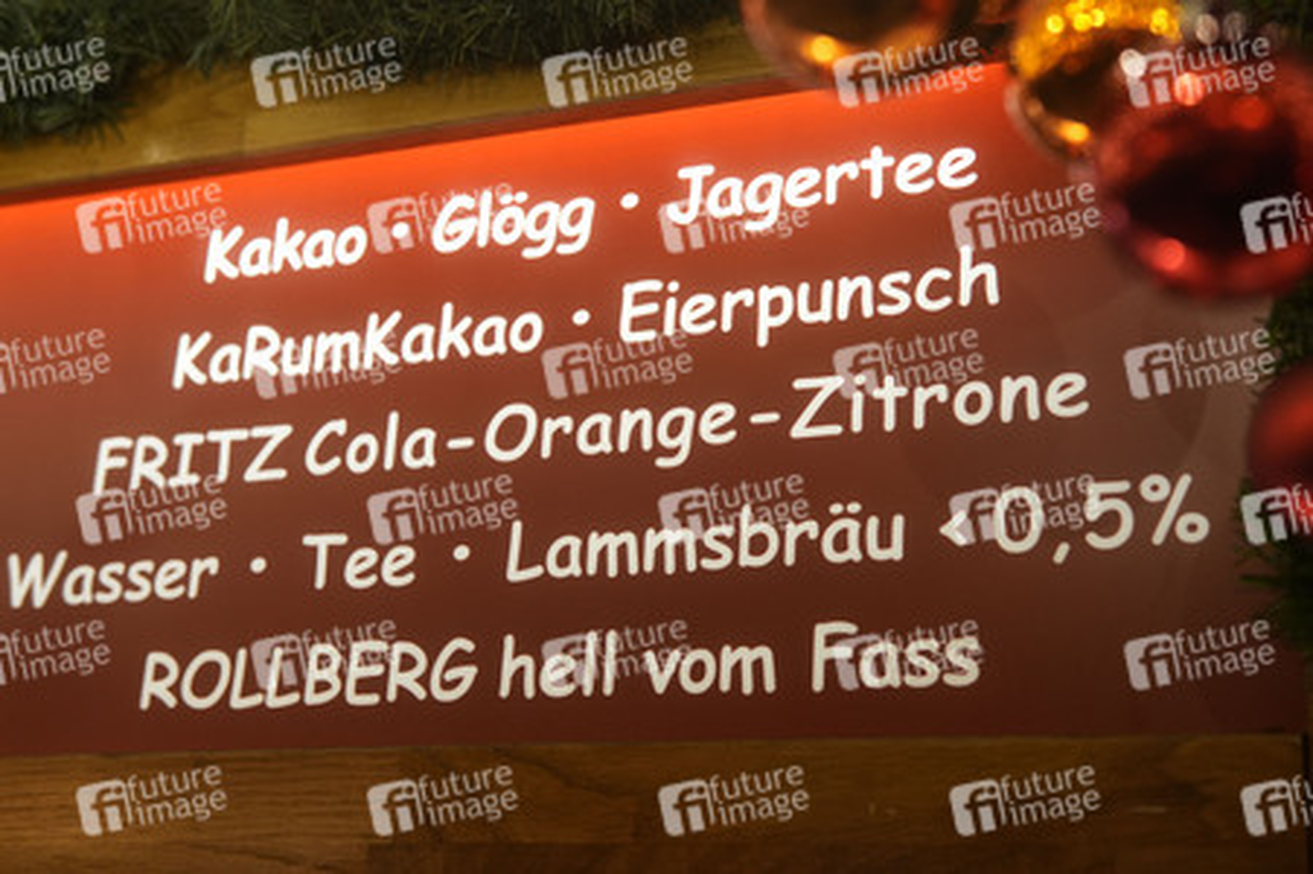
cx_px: 656
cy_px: 437
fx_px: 1640
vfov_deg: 29.8
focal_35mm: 45
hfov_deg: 43.6
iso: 640
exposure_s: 1/60
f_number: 2.5
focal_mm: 30
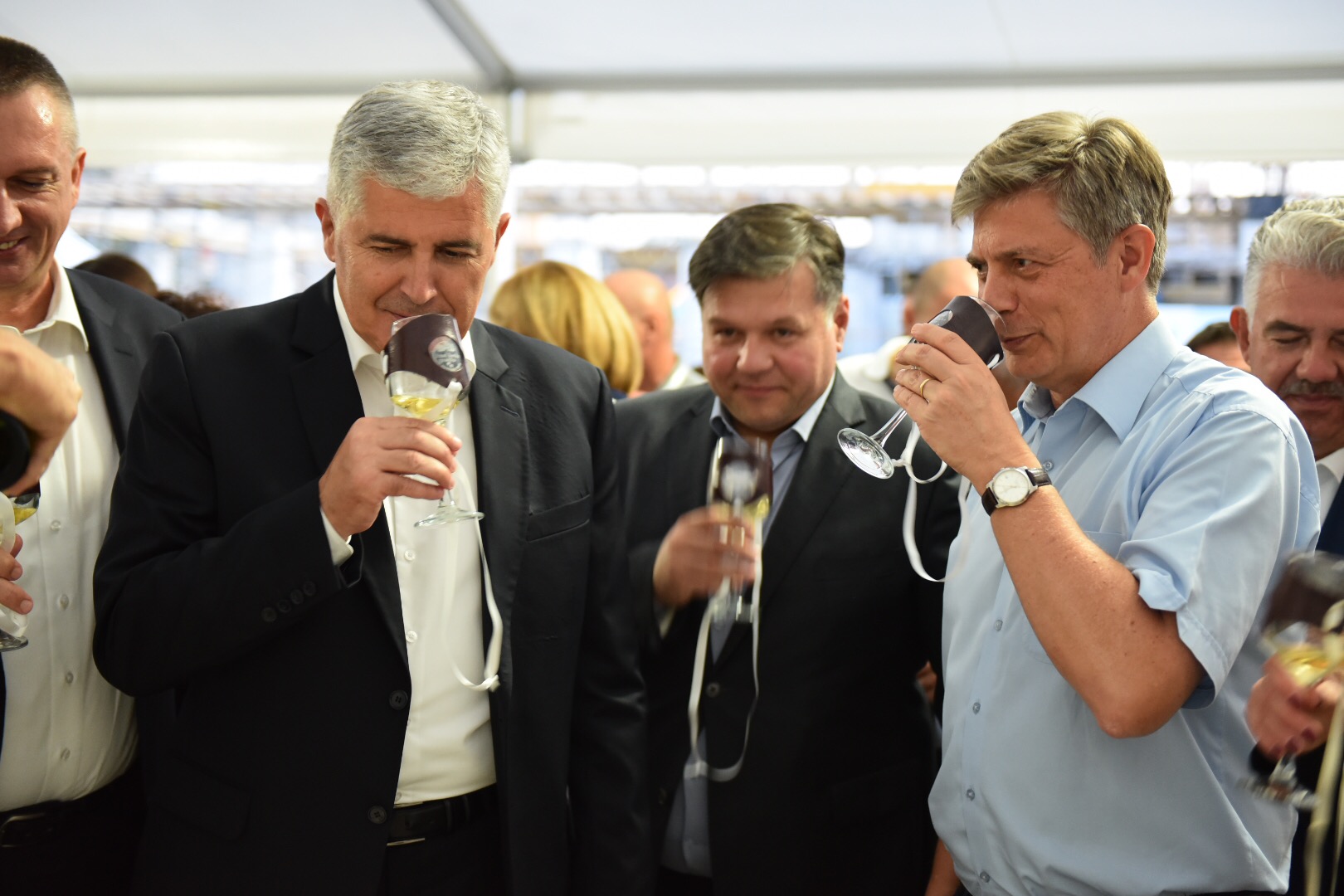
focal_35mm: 55
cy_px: 448
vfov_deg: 24.6
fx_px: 2053
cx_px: 672
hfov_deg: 36.2
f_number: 2.8
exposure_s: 1/25
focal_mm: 55
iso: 2000
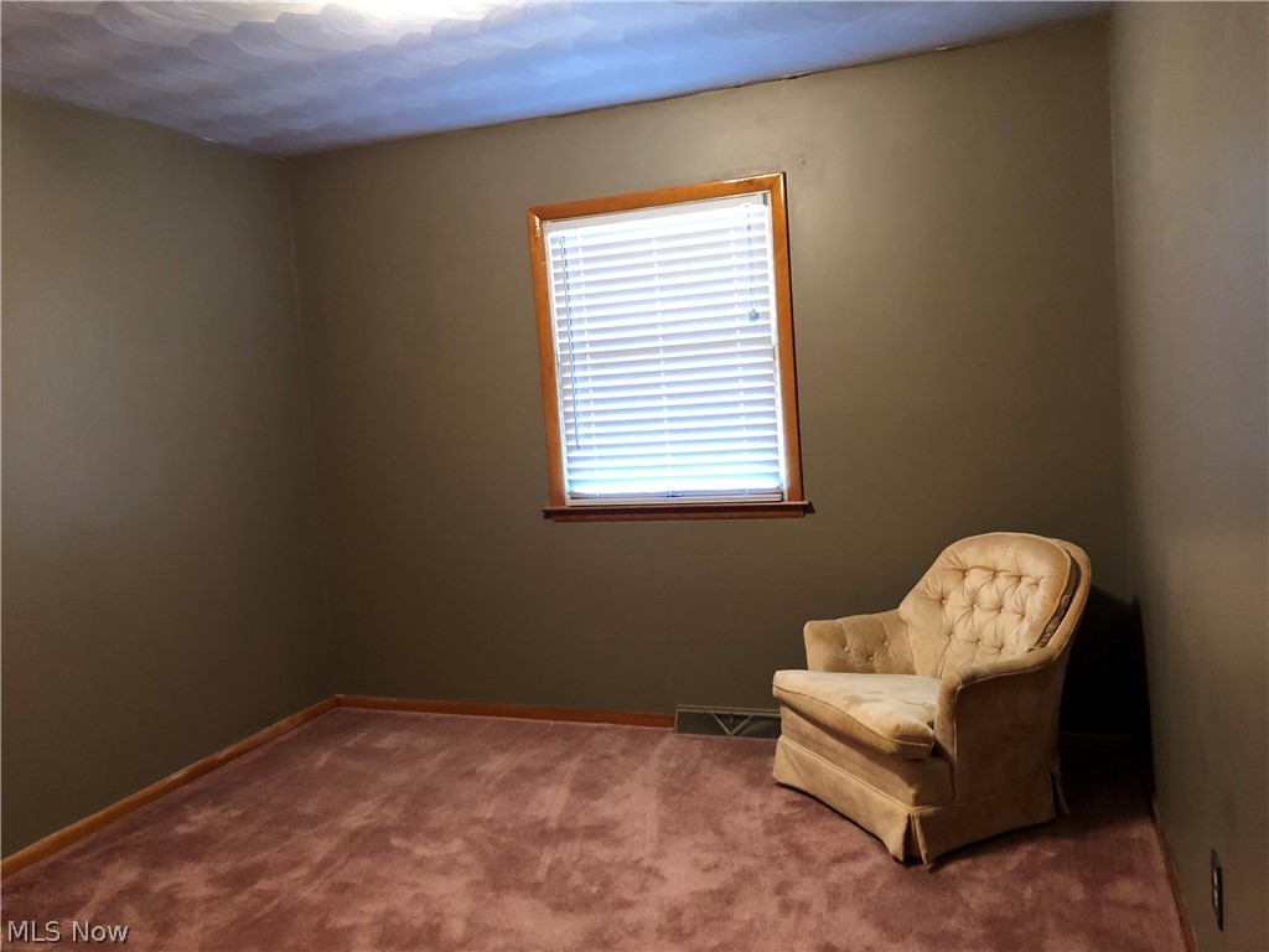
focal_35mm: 28
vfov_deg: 49.7
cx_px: 634
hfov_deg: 63.4
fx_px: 1026
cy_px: 476
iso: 100
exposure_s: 1/12
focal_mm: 3.99
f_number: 1.8
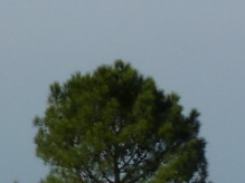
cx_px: 552
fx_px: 1740
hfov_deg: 7.6
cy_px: 356
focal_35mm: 246
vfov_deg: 5.9
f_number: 5.6
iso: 80
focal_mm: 7.4
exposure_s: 1/400
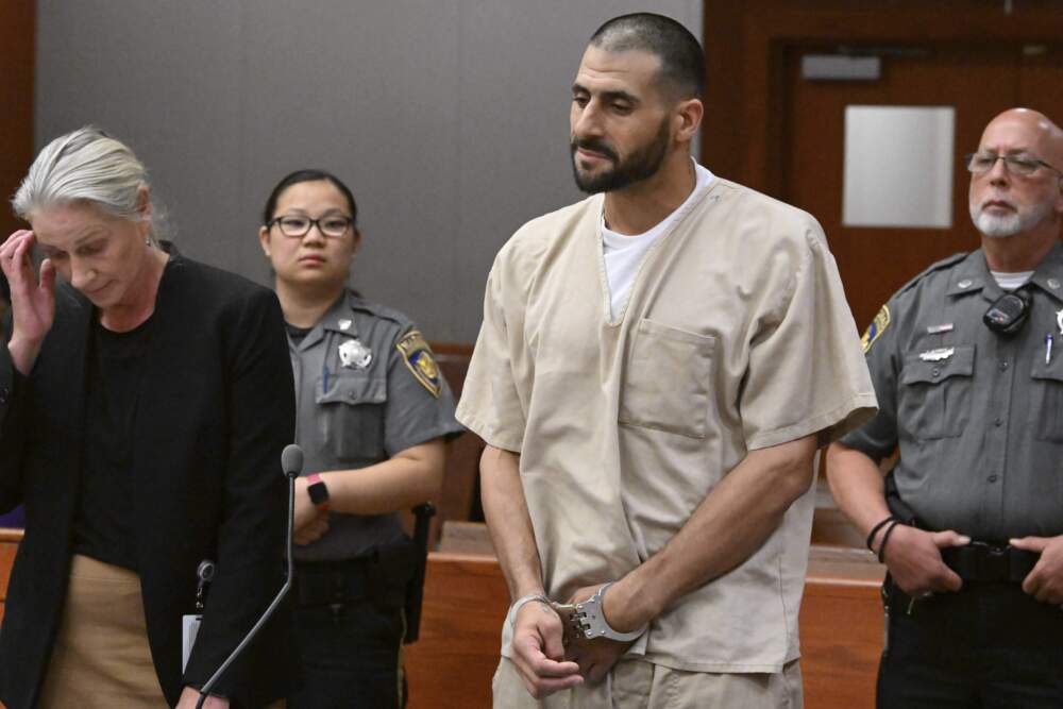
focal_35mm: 135
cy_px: 354
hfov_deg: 15.2
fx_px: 3987
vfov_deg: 10.2
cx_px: 532
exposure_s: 1/500
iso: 25600
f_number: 8
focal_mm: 135
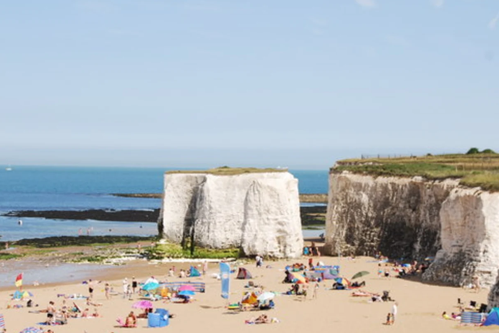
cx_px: 238
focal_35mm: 92
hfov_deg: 22.1
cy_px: 204
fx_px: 1275
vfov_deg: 14.9
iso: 100
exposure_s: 1/320
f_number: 9
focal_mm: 46
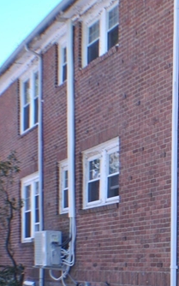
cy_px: 182
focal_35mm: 122
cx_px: 285
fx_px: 951
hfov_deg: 10.3
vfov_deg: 17.1
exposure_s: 1/125
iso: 100
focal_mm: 26
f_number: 4.2
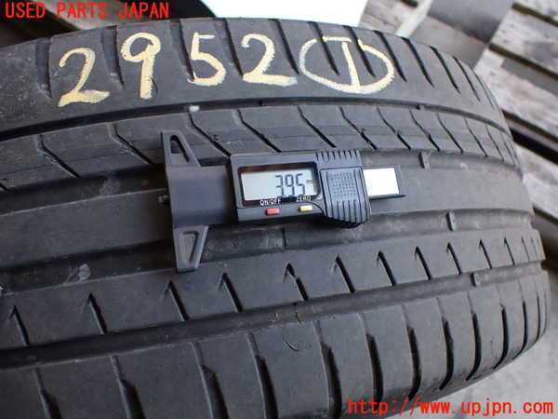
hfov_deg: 60.0
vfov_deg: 46.8
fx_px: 484
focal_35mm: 30
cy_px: 210
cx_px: 279
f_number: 2.3
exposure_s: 1/125
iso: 160
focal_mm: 5.4
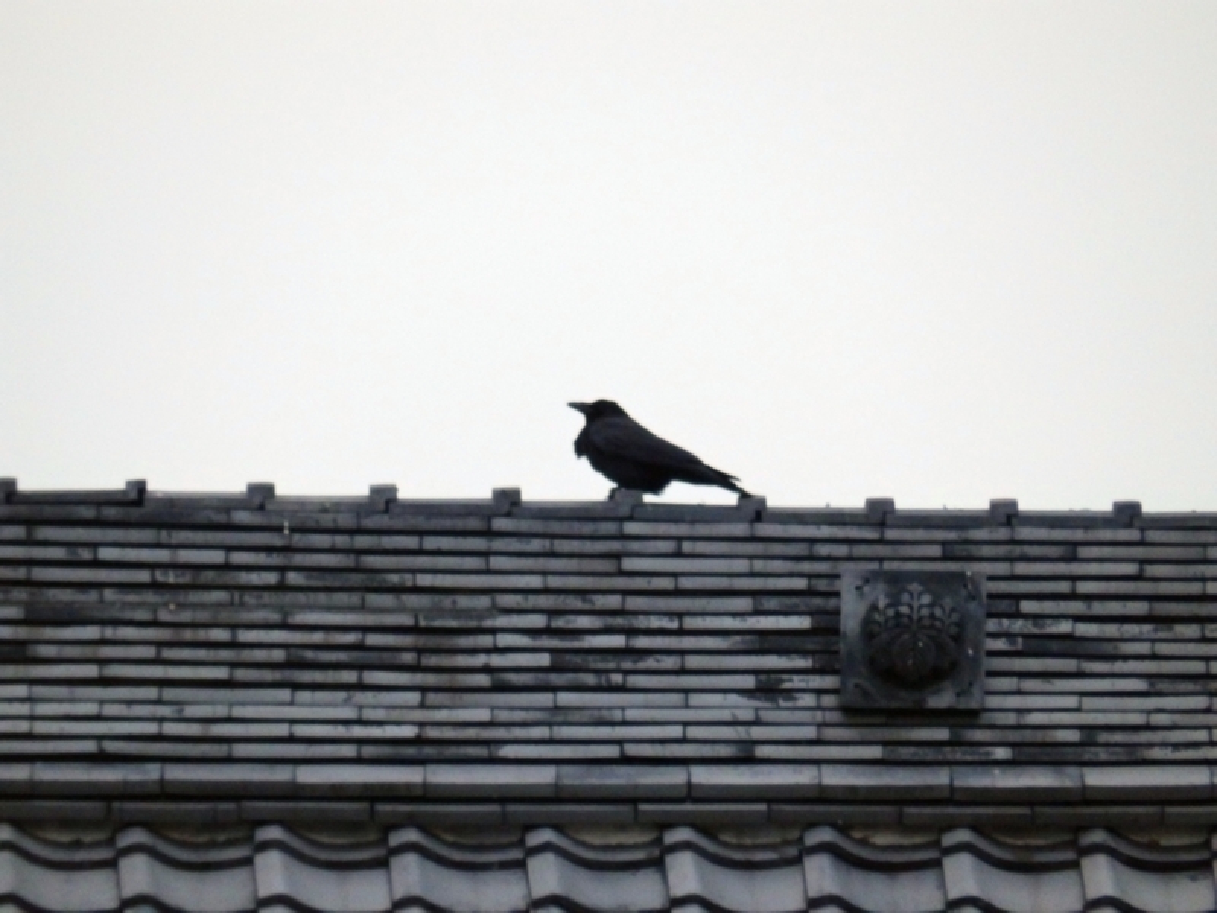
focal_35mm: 805
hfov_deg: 2.5
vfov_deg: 1.8
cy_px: 456
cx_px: 608
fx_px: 28302
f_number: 5.7
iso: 800
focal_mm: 144
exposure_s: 1/160
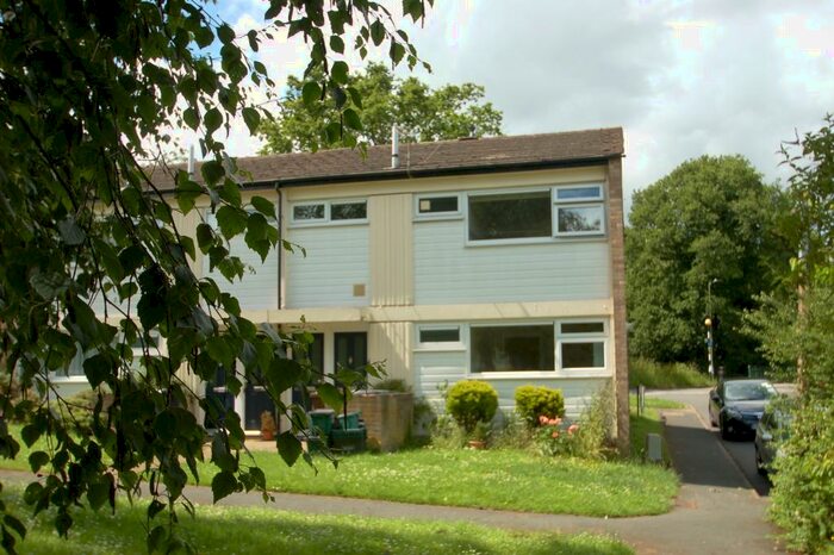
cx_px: 417
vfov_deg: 36.8
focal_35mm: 36
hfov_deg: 53.2
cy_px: 278
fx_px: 834
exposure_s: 1/250
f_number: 8
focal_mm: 24
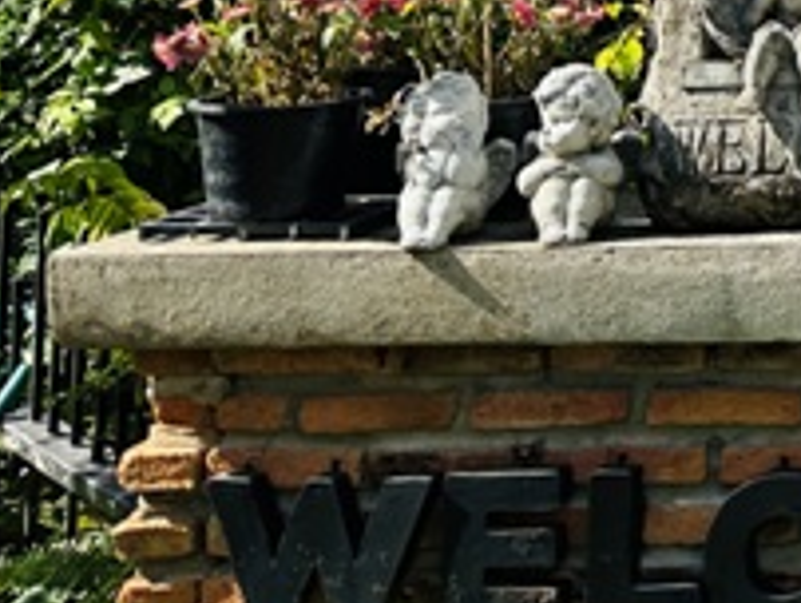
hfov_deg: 16.3
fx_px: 2201
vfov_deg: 14.2
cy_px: -393
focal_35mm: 95
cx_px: 1562
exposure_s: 1/3597
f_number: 1.78
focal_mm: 6.86
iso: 80
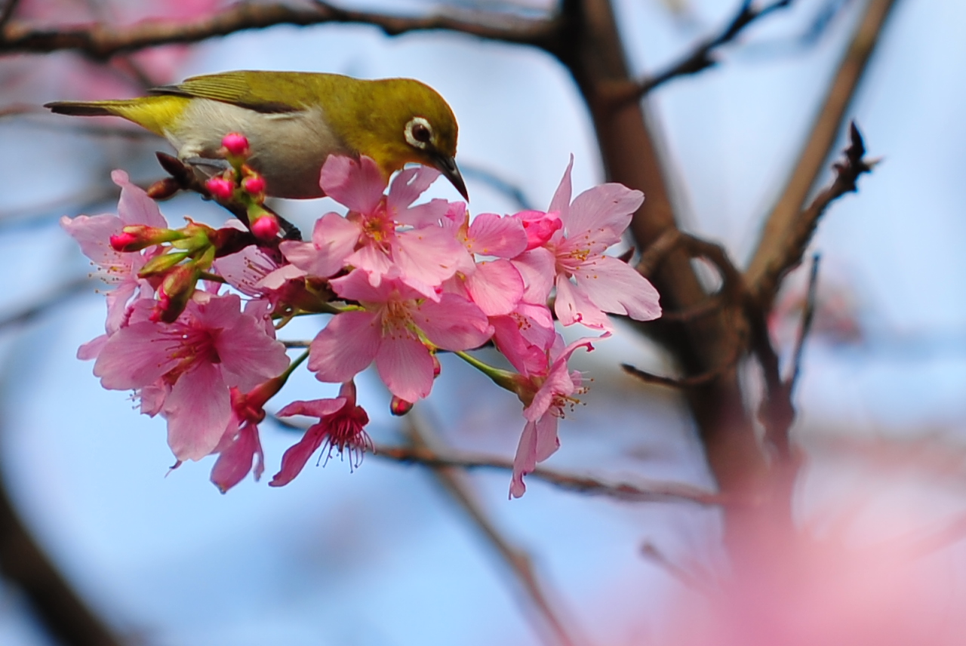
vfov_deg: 6.9
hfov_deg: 10.3
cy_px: 323
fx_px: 5371
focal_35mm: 200
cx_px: 483
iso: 200
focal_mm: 200
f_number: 3.2
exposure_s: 1/1000
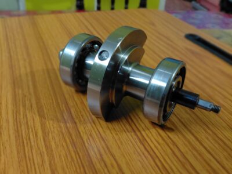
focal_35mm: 25
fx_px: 168
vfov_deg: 54.9
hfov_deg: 69.4
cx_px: 116
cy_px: 87
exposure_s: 1/30
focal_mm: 4.69
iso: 320
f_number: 1.8
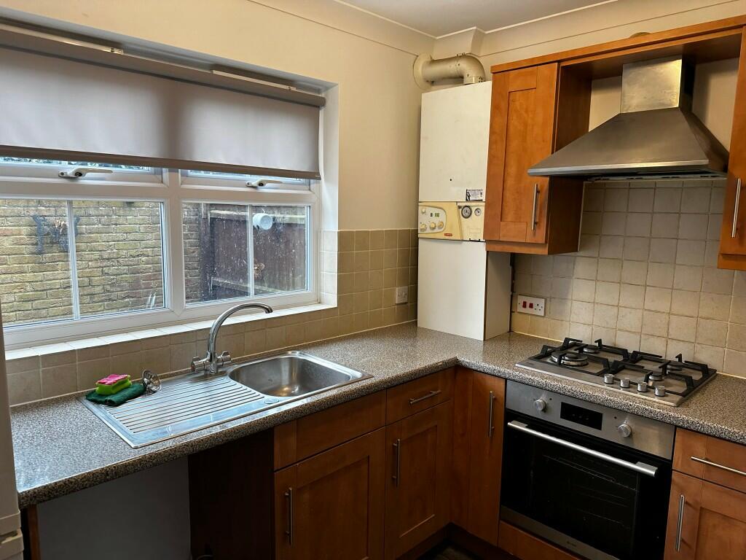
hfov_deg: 71.6
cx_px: 373
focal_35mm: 24
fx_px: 517
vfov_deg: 56.8
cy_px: 280
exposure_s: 1/100
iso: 125
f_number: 1.78
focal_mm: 6.86
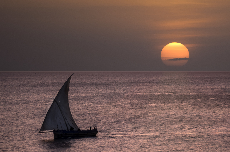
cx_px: 129
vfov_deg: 7.7
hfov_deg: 11.6
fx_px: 1136
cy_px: 82
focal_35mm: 178
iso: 160
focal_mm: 100
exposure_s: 1/125
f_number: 4.5
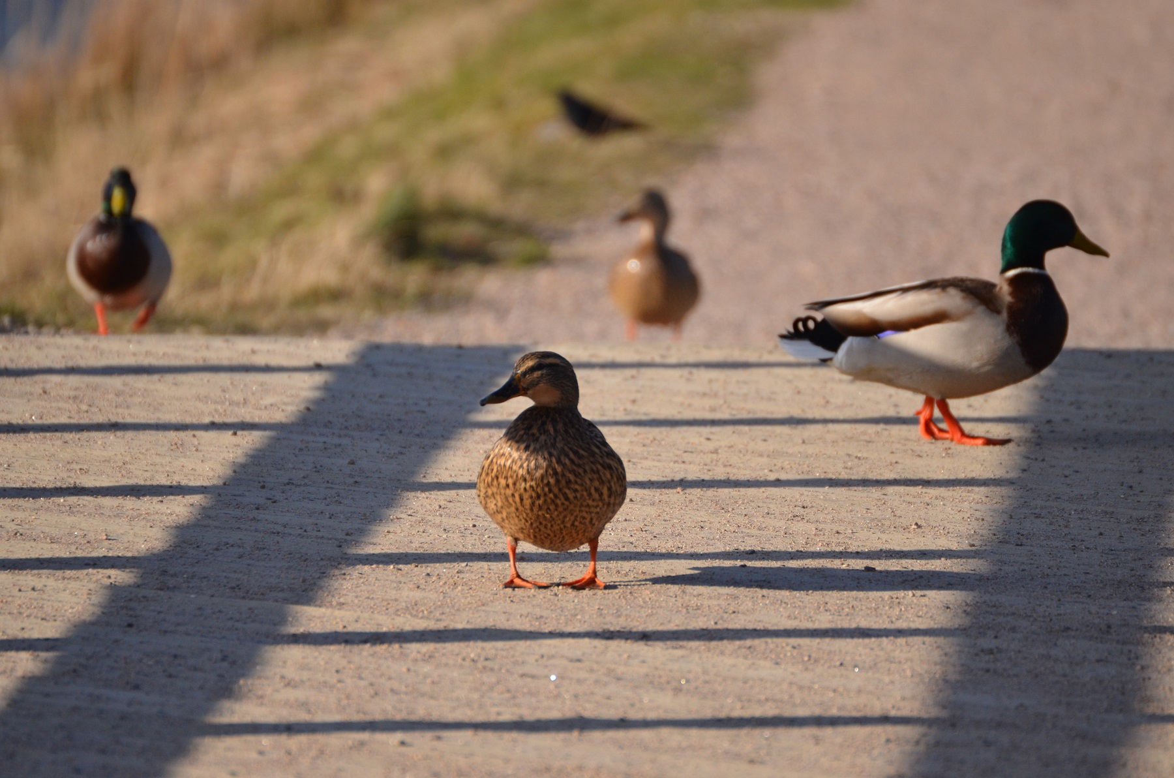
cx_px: 587
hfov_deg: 4.6
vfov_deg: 3.0
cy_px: 389
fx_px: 14644
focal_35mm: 450
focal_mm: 300
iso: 500
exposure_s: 1/2000
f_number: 5.6
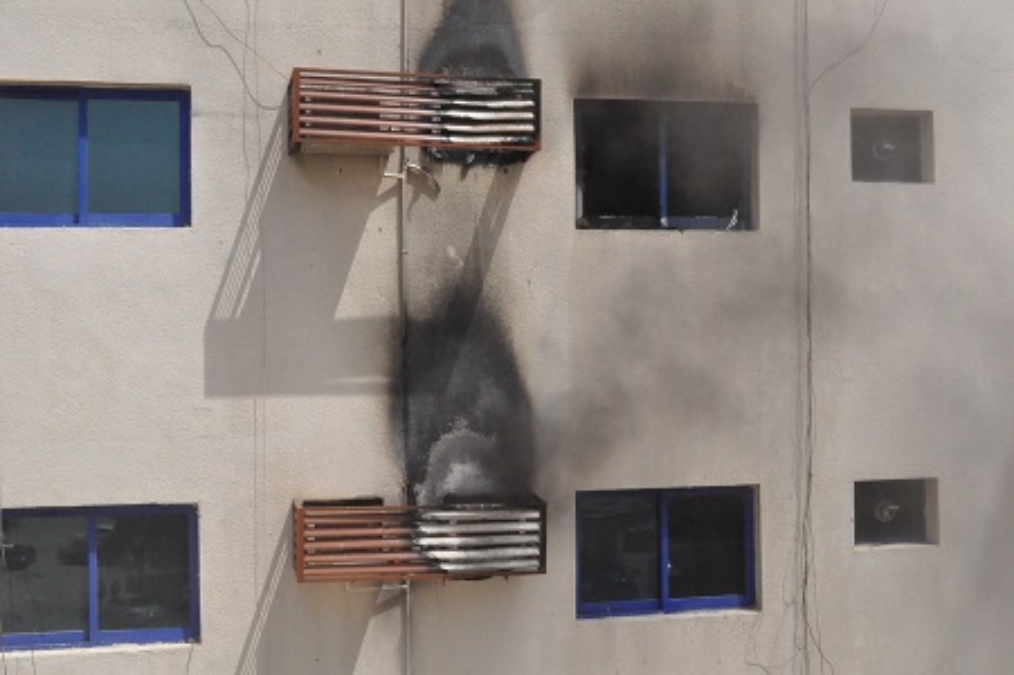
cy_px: 338
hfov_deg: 46.4
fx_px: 1182
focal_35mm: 42
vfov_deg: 31.8
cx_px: 507
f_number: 20
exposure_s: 1/1600
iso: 3200
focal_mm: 28
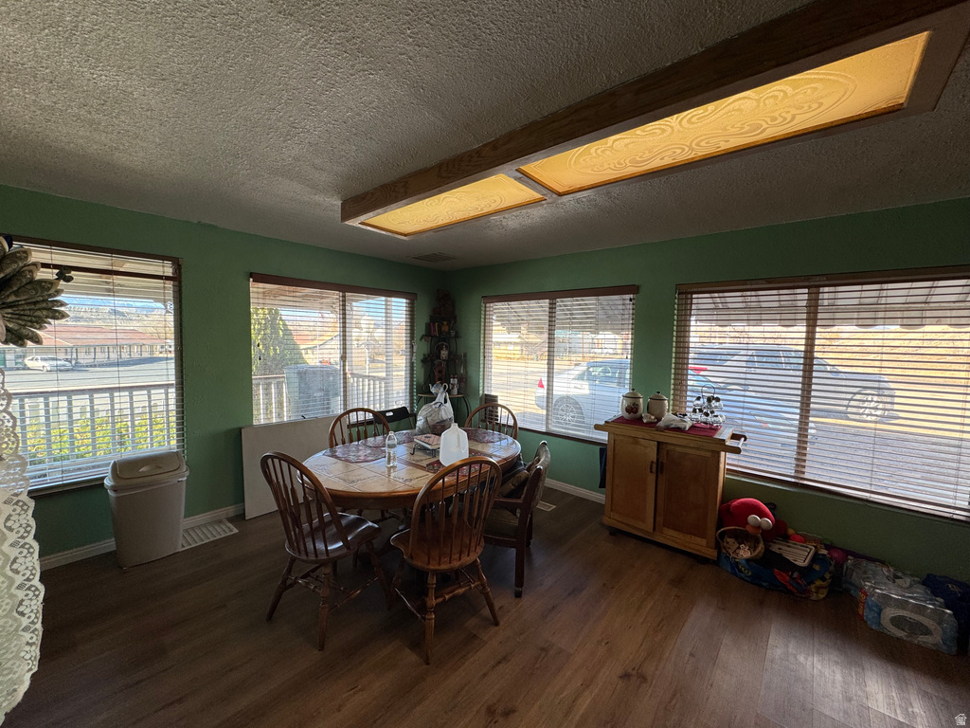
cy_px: 364
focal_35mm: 14
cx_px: 485
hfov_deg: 102.1
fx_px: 392
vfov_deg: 85.7
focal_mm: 2.22
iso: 50
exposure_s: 1/120
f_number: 2.2
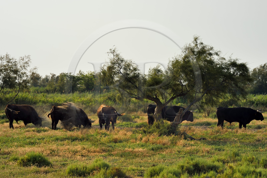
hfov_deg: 10.3
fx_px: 1483
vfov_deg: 6.9
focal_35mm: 200
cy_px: 89
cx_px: 134
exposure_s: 1/400
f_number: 9
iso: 200
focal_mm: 200
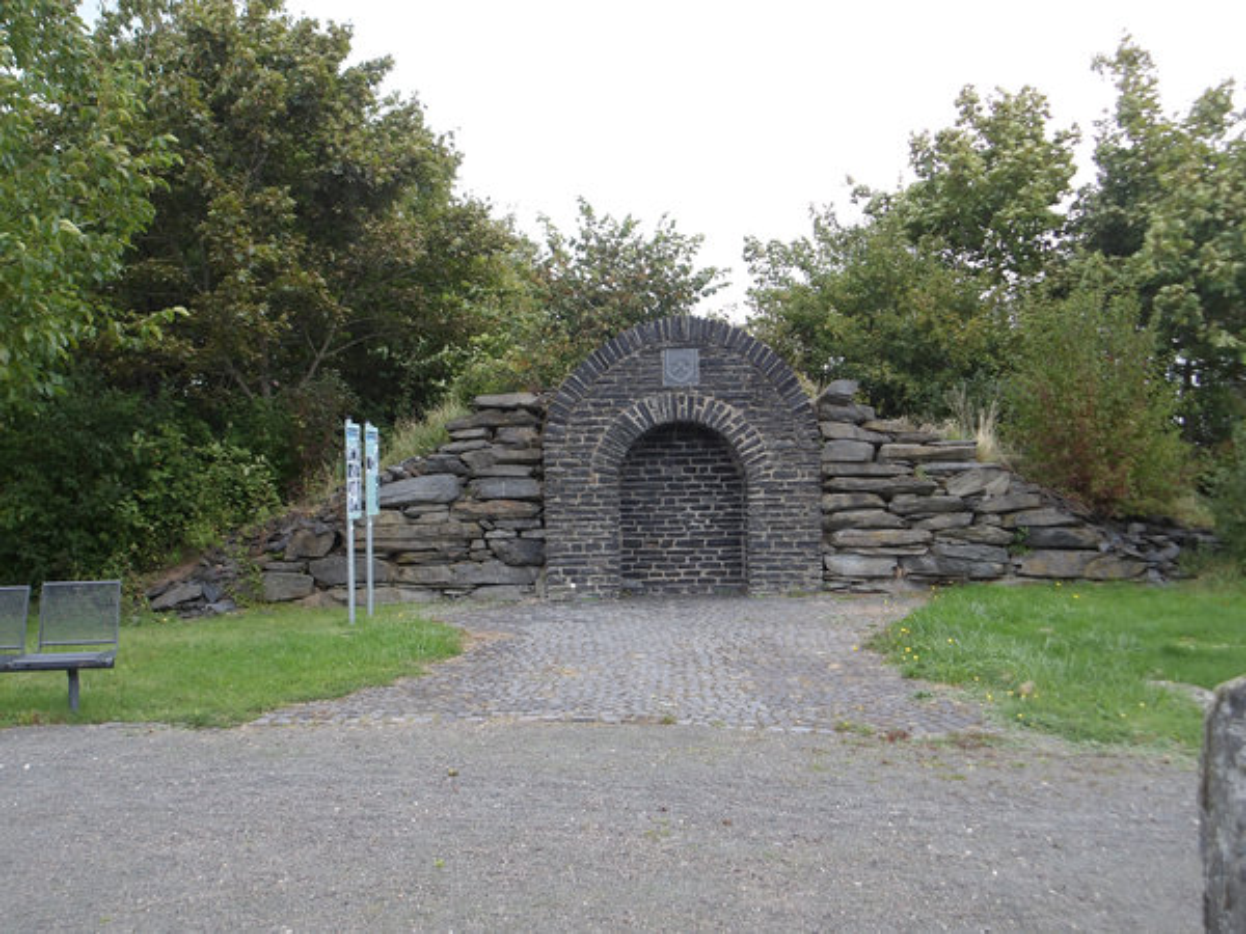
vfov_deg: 41.8
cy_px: 467
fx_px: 1224
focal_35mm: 34
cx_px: 623
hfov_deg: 54.0
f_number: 3.3
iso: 100
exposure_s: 1/239
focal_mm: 6.1
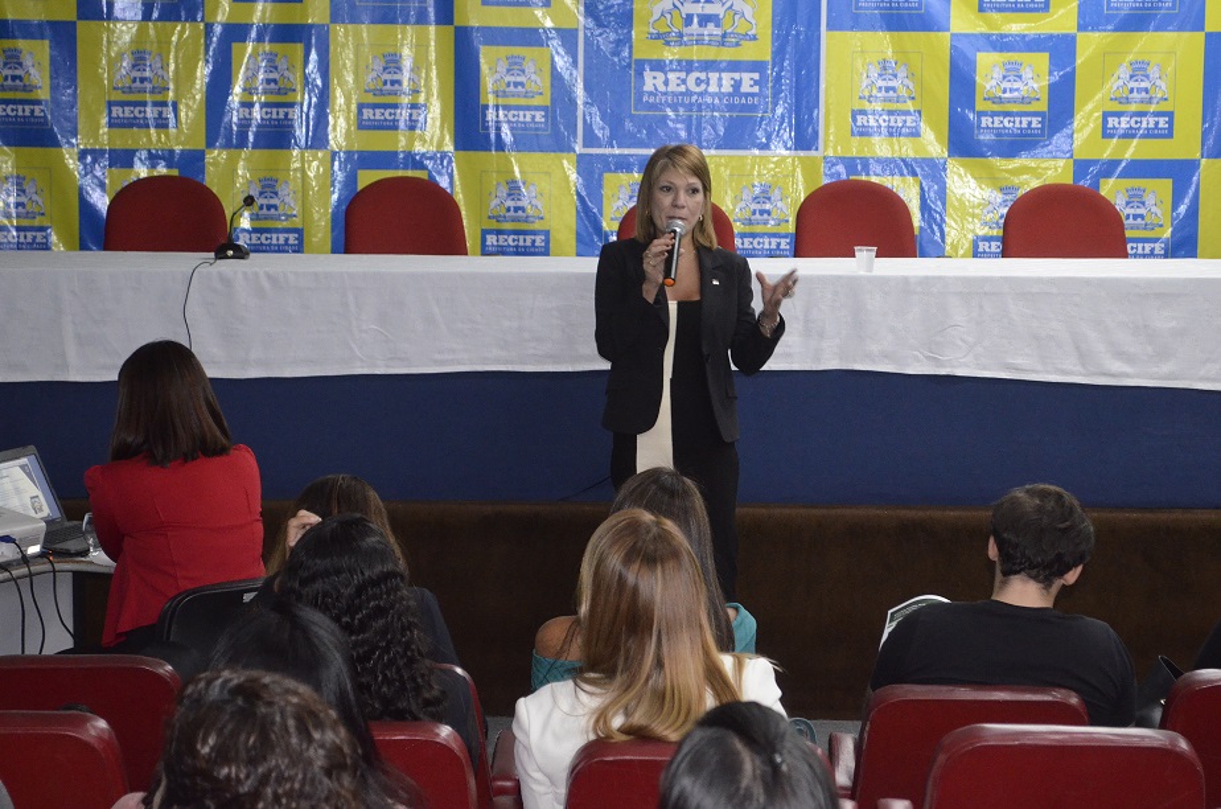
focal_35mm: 82
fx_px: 2792
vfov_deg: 16.5
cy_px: 404
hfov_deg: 24.7
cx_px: 610
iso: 3200
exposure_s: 1/60
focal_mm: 55
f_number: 5.6
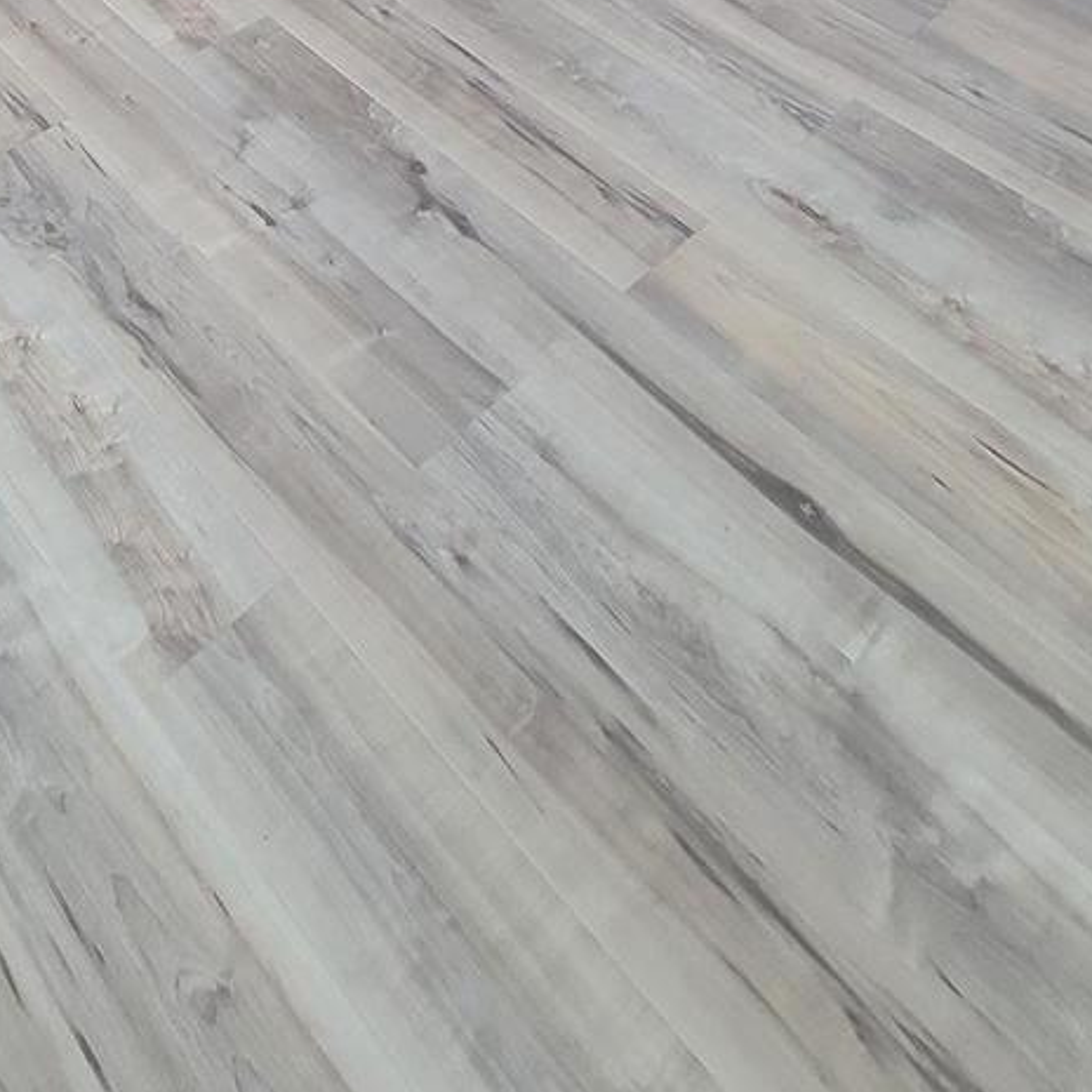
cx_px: 9
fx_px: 1356
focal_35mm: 38
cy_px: -678
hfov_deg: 39.0
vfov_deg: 26.0
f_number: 2.2
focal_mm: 2.2
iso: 160
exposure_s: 1/60
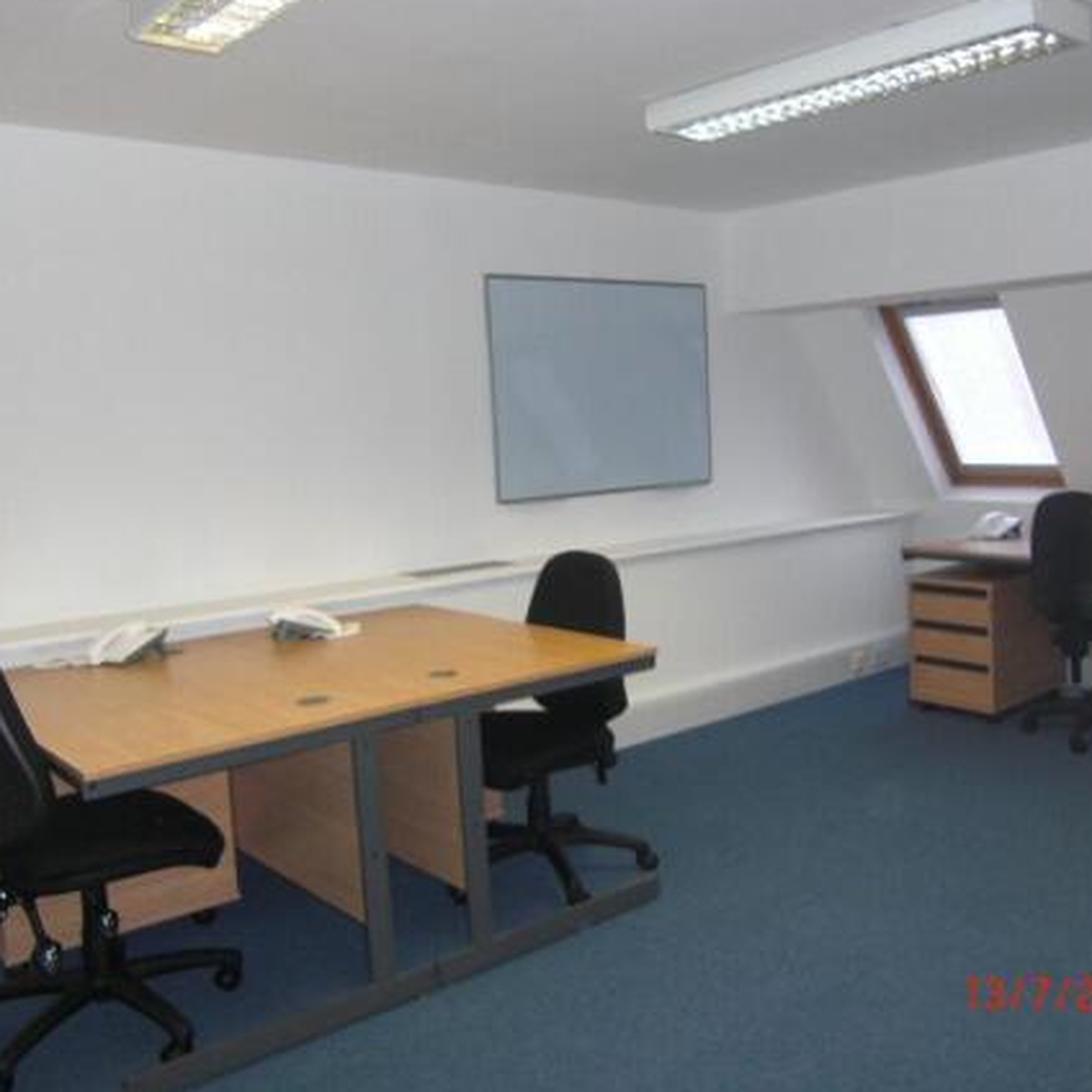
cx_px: 645
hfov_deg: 48.2
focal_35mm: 34
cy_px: 545
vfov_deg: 48.5
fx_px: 1213
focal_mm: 4.9
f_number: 2.6
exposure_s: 1/60
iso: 200
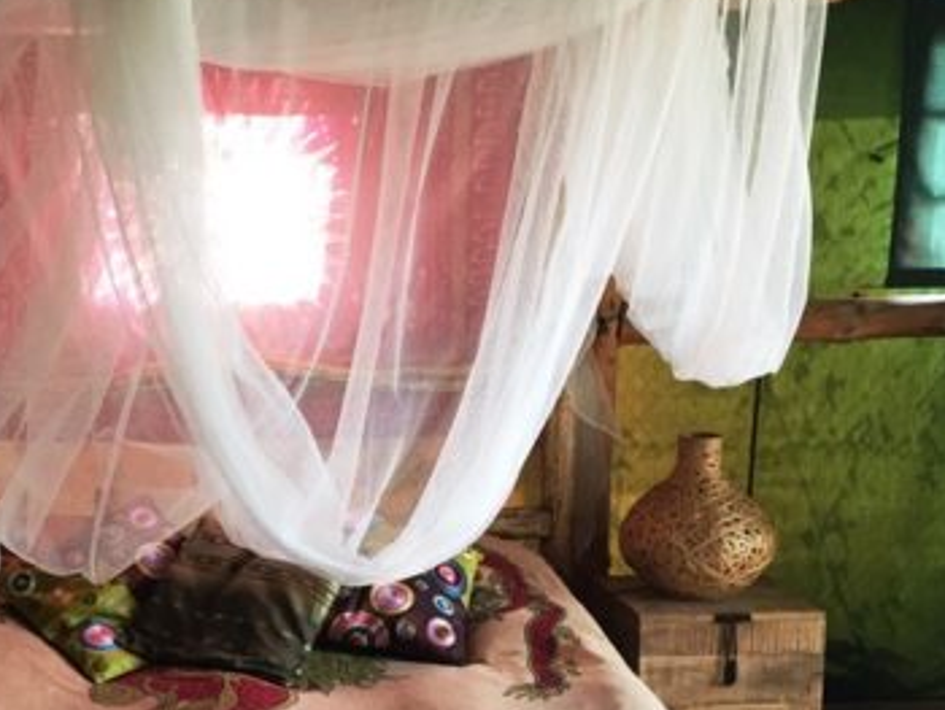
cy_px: 478
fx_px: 1448
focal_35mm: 53
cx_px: 221
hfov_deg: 35.2
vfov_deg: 27.4
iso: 125
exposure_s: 1/30
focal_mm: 4.15
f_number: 2.2
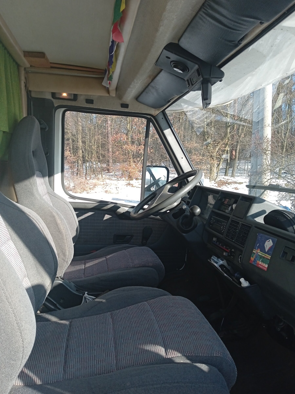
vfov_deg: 63.4
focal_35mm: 28
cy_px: 197
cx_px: 148
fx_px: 318
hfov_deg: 49.7
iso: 100
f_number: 2.2
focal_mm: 3.43
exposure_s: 1/215
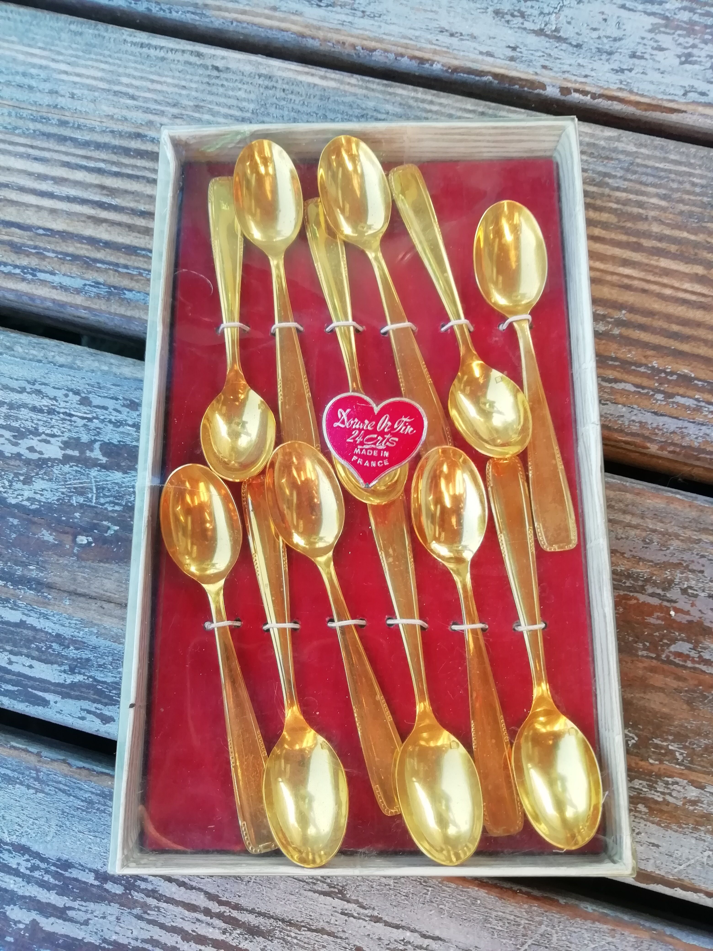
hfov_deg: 53.1
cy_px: 476
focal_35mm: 26
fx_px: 714
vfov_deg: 67.3
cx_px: 356
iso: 64
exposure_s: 1/50
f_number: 2.2
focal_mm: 3.21
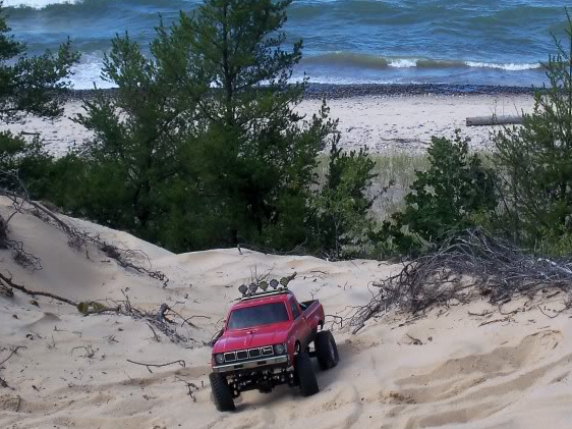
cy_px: 141
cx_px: 466
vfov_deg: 15.8
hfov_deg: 20.8
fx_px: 1536
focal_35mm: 93
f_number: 4.5
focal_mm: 9.1
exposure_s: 1/320
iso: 100
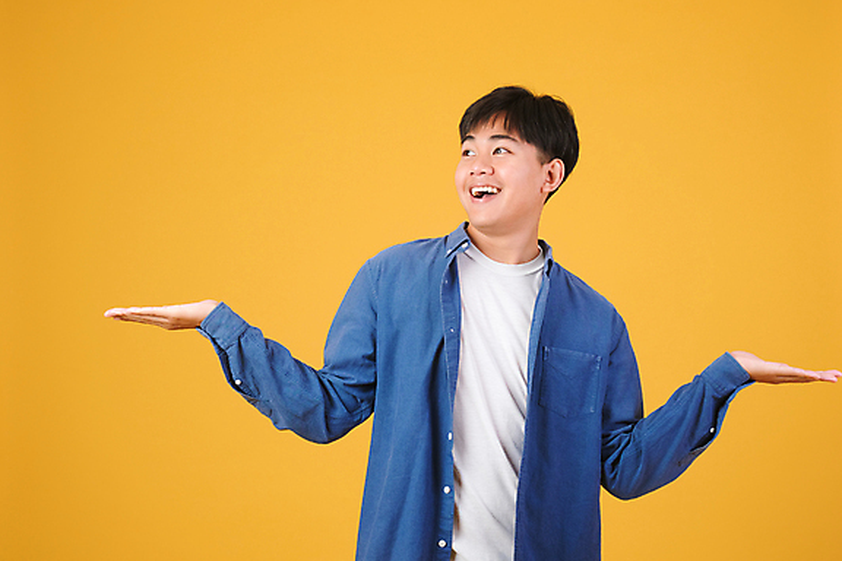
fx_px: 1731
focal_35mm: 74
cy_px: 291
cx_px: 434
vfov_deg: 18.4
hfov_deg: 27.3
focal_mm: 47
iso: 160
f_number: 8
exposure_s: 1/200
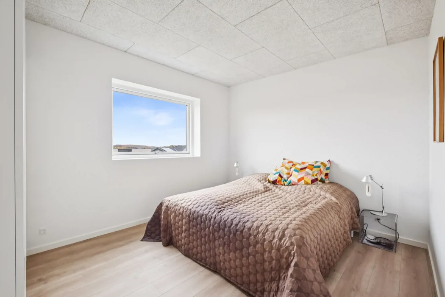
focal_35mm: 15
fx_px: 185
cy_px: 148
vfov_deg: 77.3
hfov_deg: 100.4
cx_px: 222
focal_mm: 10
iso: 800
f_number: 8
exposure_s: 1/8
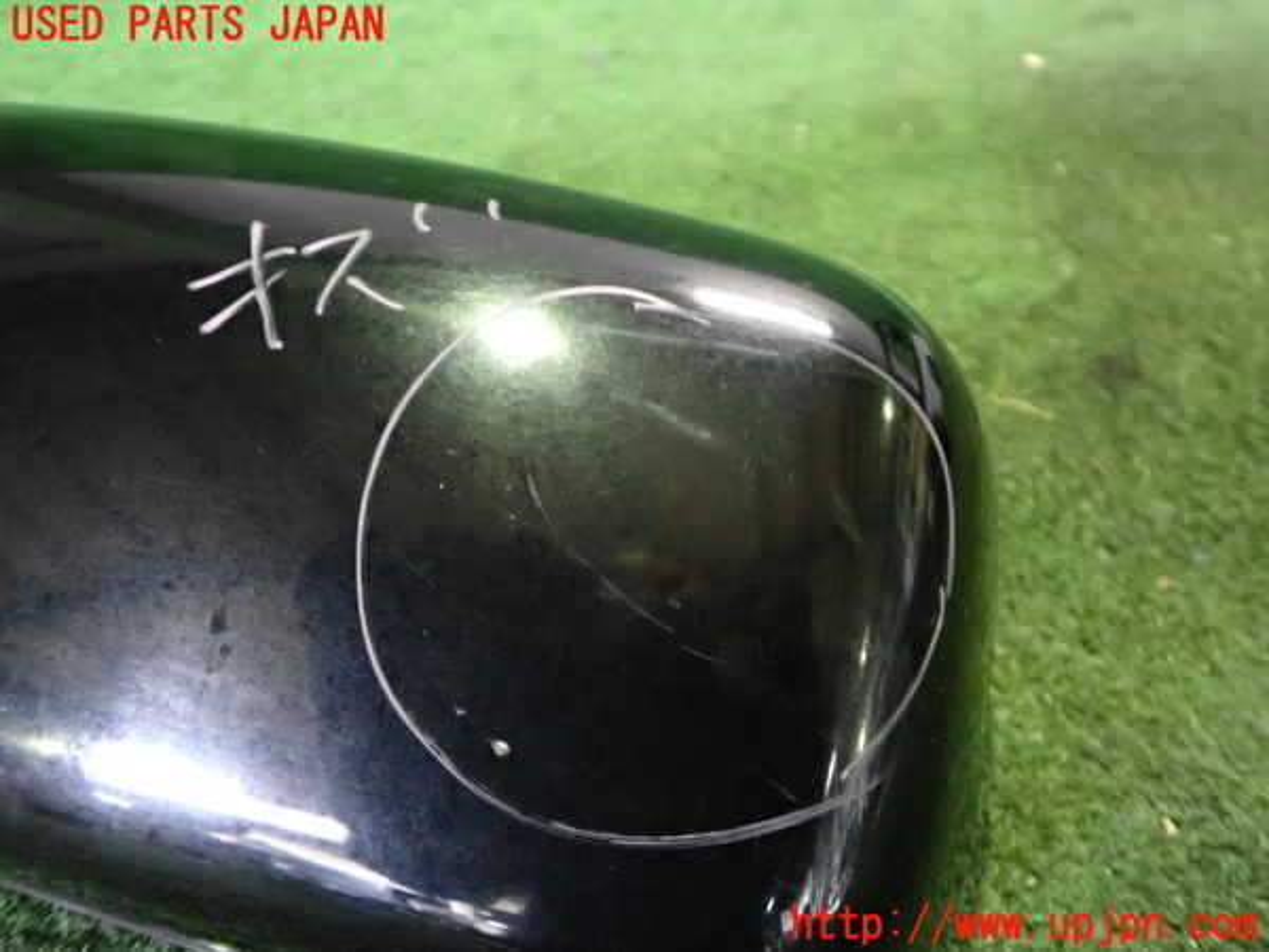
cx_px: 634
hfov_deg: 60.0
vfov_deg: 46.8
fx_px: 1100
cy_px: 476
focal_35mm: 30
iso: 2500
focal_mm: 5.4
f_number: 2.3
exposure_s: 1/80
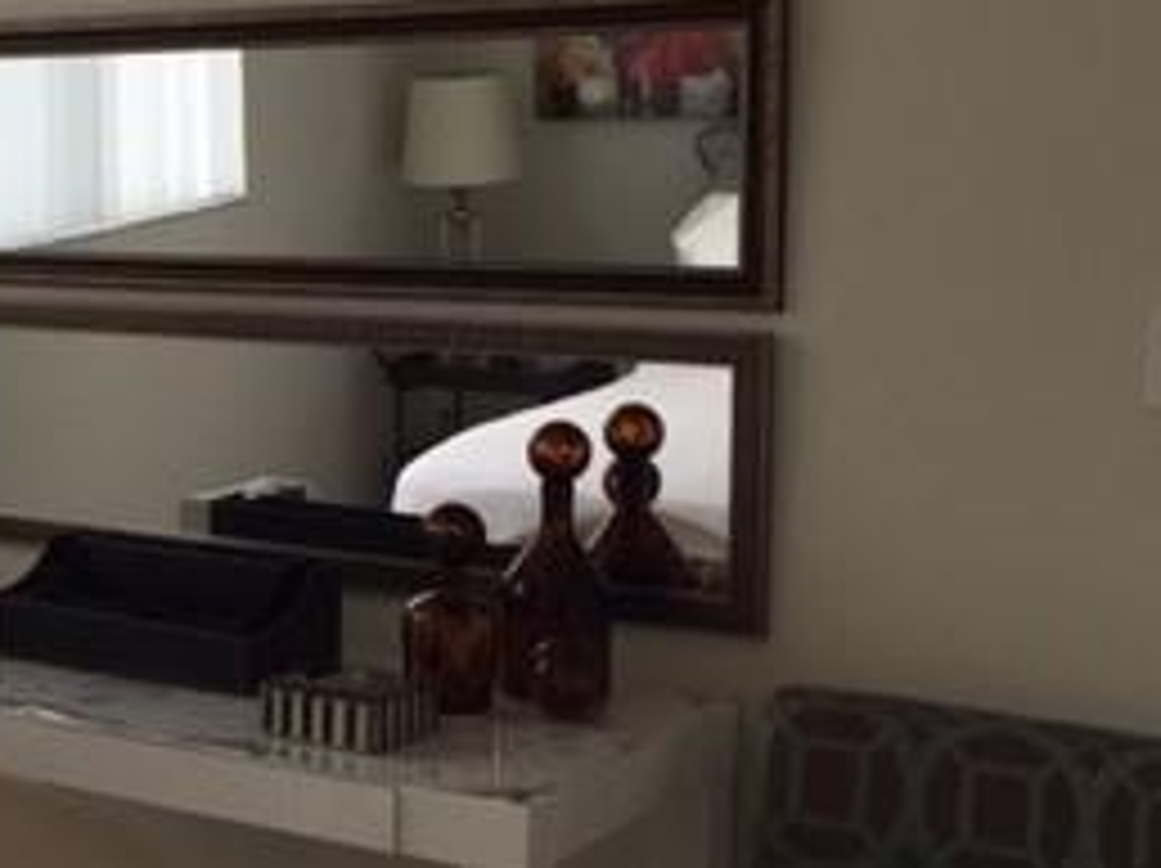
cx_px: -126
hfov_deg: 25.1
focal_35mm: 72
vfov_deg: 20.4
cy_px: 391
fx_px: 2413
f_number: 2.2
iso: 40
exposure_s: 1/100
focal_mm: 4.15
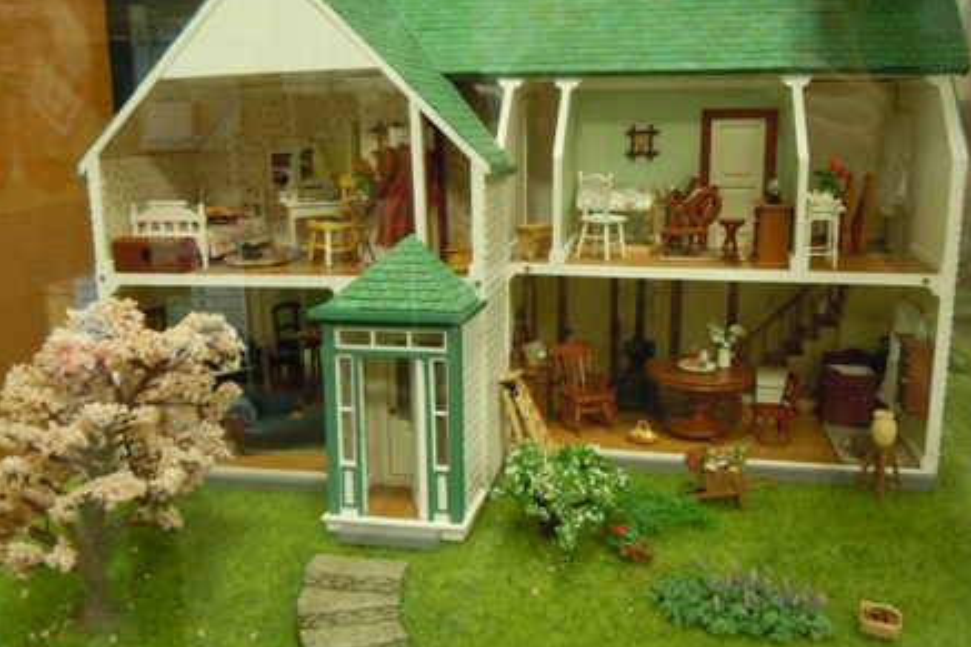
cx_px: 493
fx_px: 863
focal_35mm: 32
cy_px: 296
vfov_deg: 41.1
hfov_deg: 58.7
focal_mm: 5.4
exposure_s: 1/40
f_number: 3.5
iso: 400
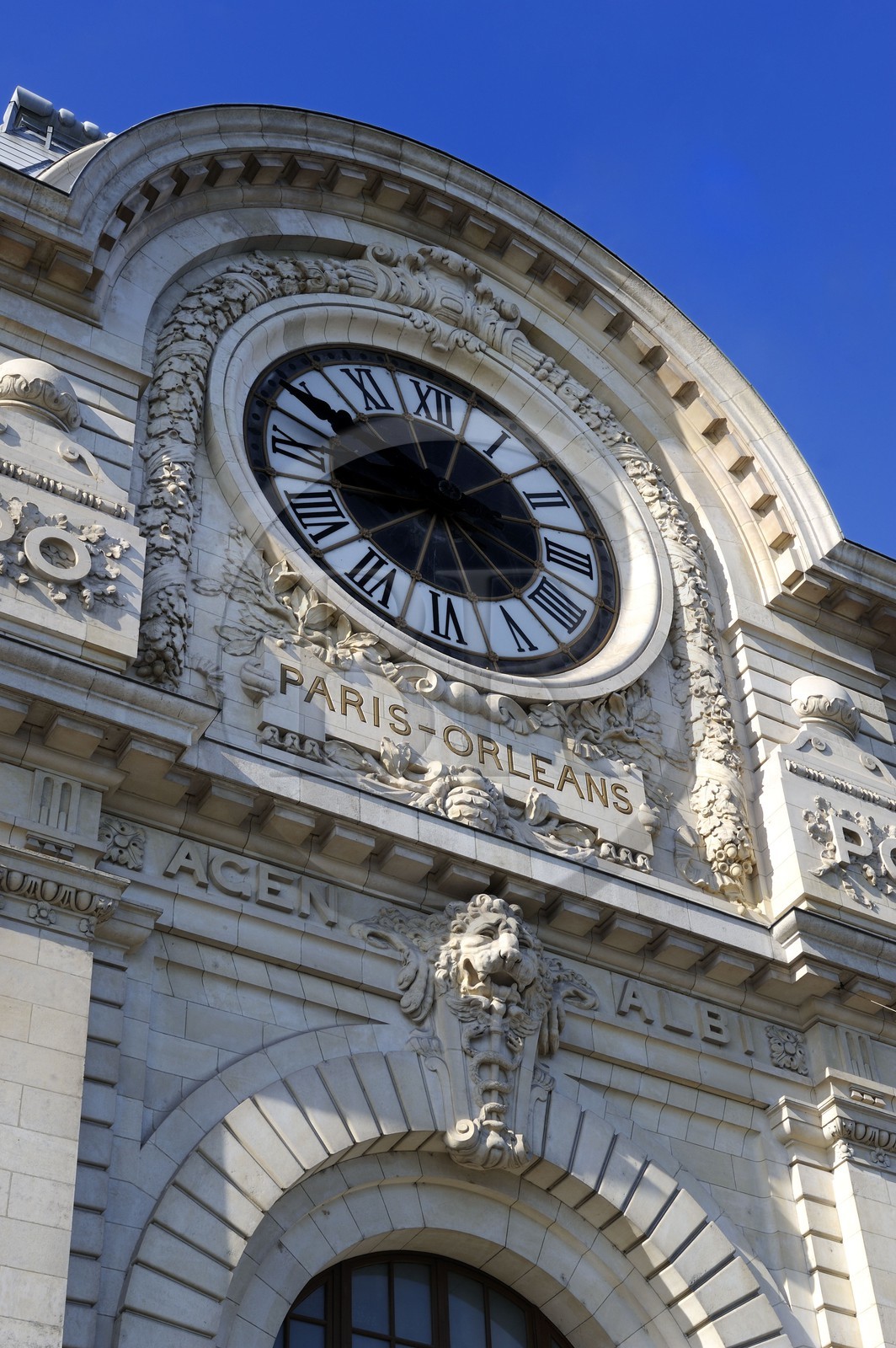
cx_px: 448
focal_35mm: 55
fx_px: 2057
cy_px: 674
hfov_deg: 24.6
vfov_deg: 36.3
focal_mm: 55
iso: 200
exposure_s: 1/200
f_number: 10
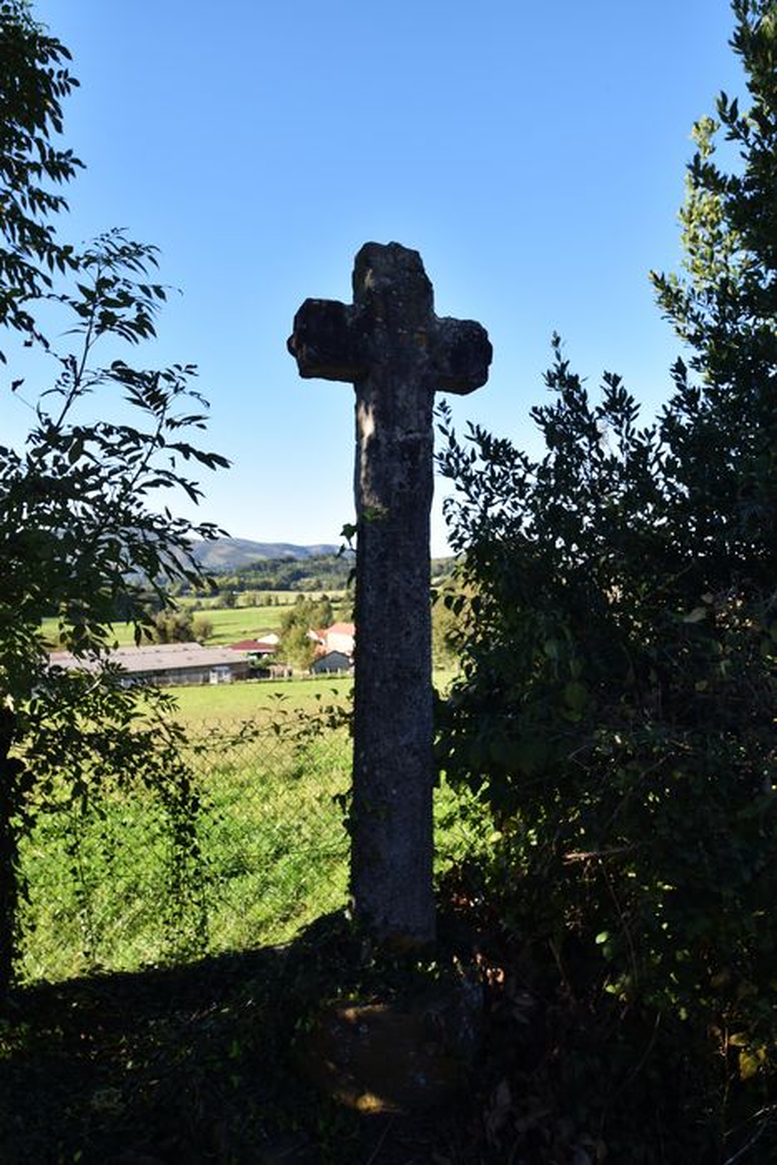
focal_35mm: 21
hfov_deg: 59.5
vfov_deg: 81.2
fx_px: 679
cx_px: 388
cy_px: 582
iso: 280
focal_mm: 14
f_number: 8
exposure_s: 1/250
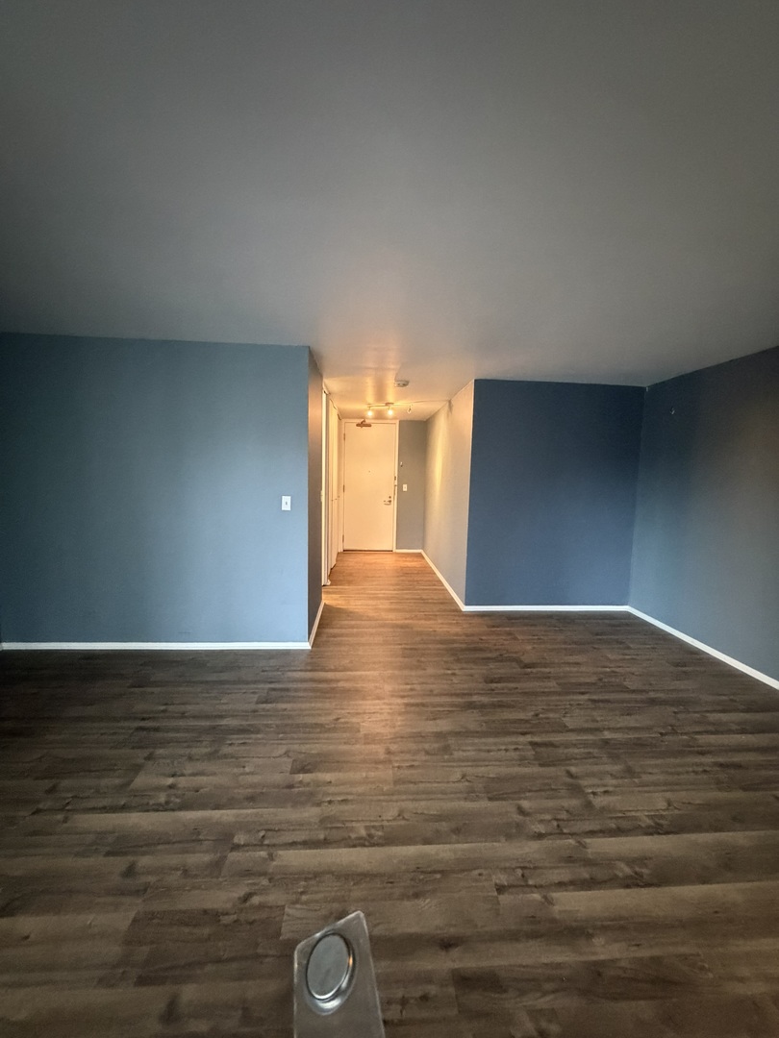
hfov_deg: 85.7
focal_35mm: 14
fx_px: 420
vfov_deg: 102.1
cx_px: 390
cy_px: 519
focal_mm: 2.22
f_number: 2.2
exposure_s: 1/40
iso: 1250
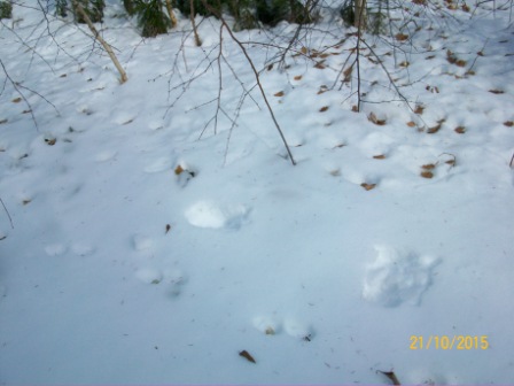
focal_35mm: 32
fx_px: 475
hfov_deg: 56.8
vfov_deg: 44.2
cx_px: 257
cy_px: 193
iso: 64
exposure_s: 1/320
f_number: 5.5
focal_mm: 5.7
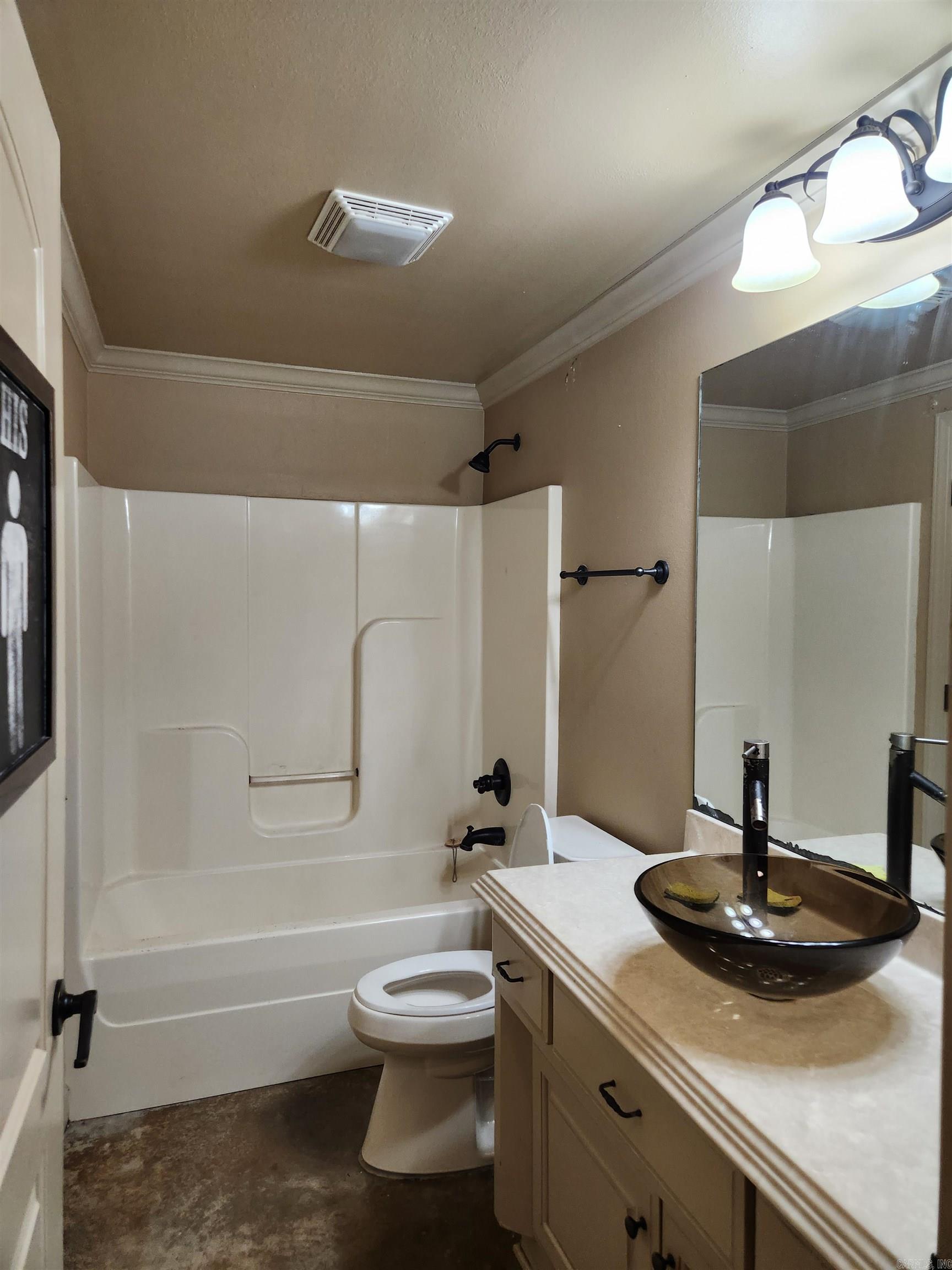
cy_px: 635
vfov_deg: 73.9
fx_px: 843
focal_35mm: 23
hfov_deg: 58.9
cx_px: 476
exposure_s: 1/120
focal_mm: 5.4
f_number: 1.8
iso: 200
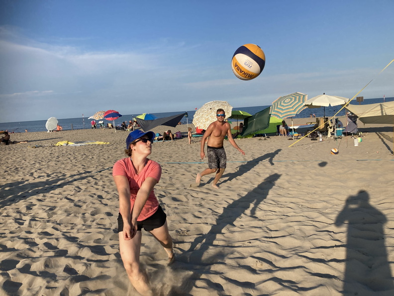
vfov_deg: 49.7
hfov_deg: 63.4
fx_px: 319
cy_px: 148
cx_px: 197
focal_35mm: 28
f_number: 1.8
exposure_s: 1/2088
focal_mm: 3.99
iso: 20
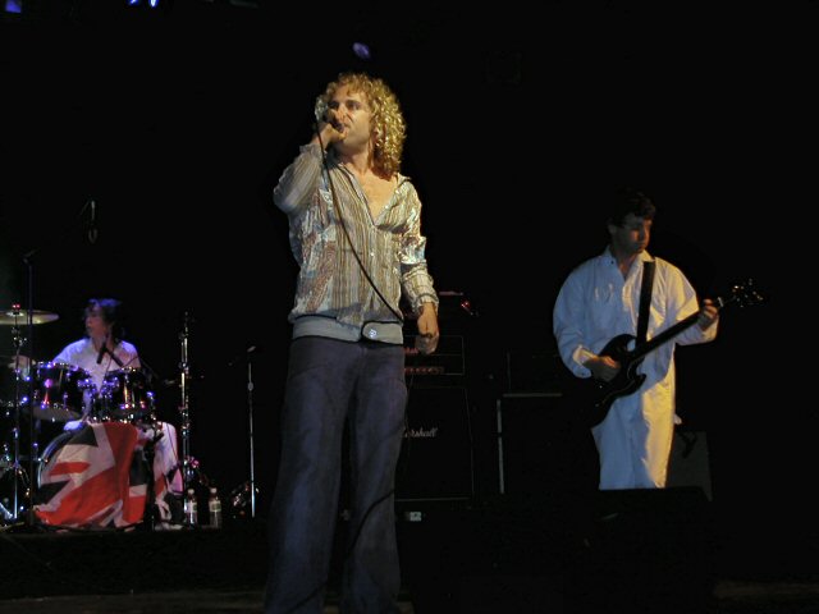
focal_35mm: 58
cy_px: 307
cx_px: 410
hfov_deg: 33.2
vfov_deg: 25.2
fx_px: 1372
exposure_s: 1/59.9
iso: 200
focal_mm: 8.9
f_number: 3.4
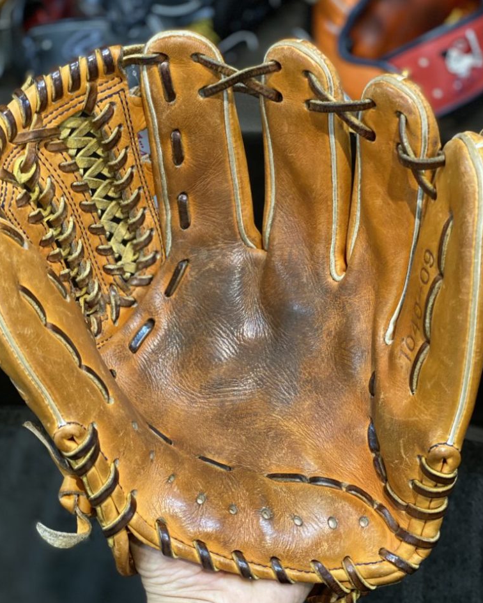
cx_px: 243
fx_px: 983
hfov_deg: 27.6
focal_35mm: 55
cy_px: 306
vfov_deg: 34.1
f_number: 2
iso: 250
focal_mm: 6
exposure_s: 1/122
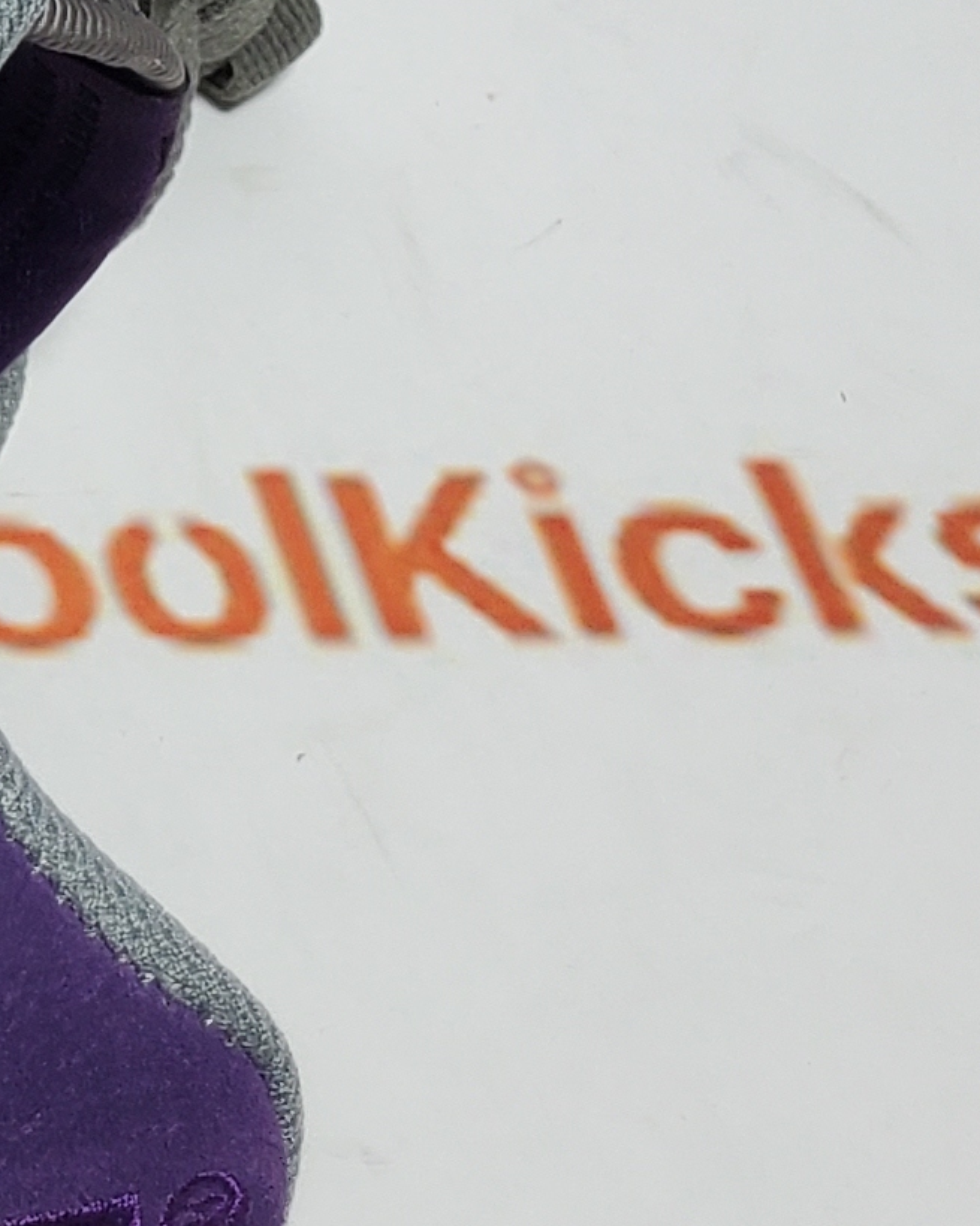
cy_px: -365
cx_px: -1694
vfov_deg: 14.7
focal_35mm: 125
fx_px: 4533
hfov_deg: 10.0
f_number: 1.5
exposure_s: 1/525
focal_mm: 4.3
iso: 50
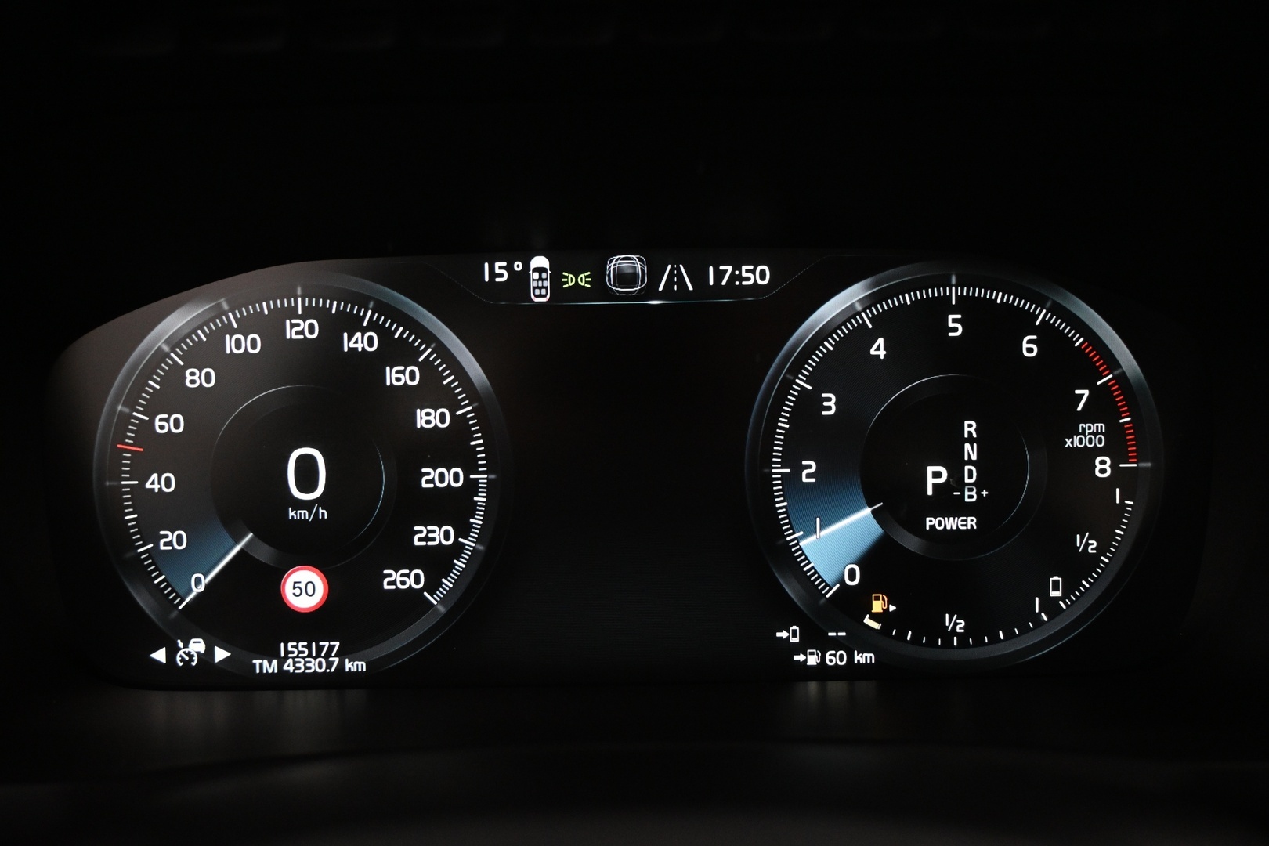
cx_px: 634
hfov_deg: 57.2
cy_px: 423
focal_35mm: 33
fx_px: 1163
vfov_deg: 40.0
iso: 1600
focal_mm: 22
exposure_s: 1/40
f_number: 4
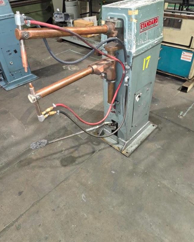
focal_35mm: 25
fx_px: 179
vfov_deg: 68.0
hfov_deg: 56.8
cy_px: 111
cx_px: 99
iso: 200
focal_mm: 6.3
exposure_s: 1/12
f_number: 1.7
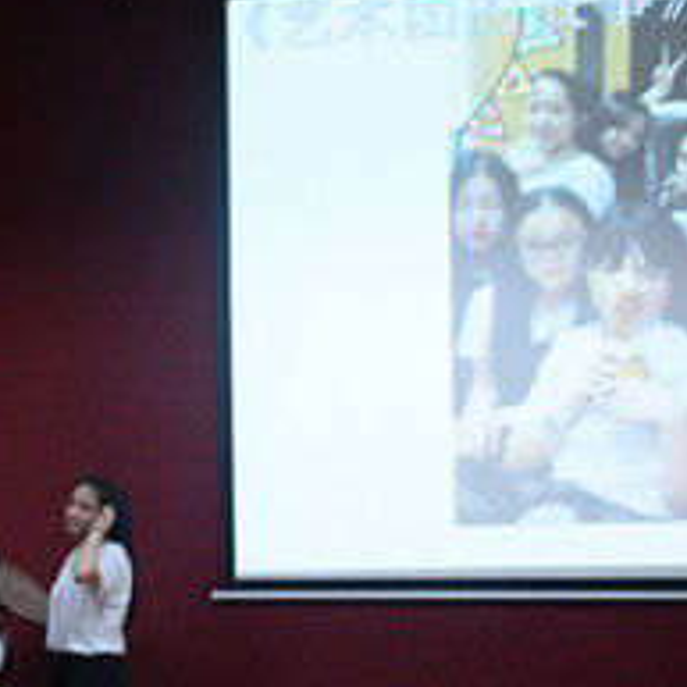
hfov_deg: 12.2
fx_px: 3099
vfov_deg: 12.6
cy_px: 402
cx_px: -285
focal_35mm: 138
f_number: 4.5
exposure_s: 1/20
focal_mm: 38
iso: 800
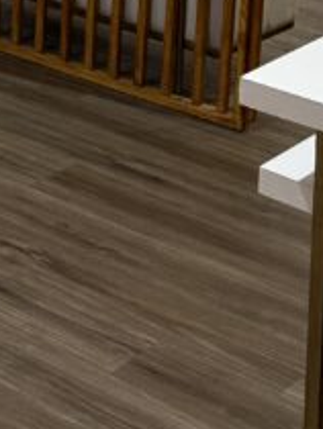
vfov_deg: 14.5
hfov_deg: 10.9
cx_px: -425
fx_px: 1453
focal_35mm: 117
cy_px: -374
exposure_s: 1/50
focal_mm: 6.76
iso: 125
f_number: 1.78
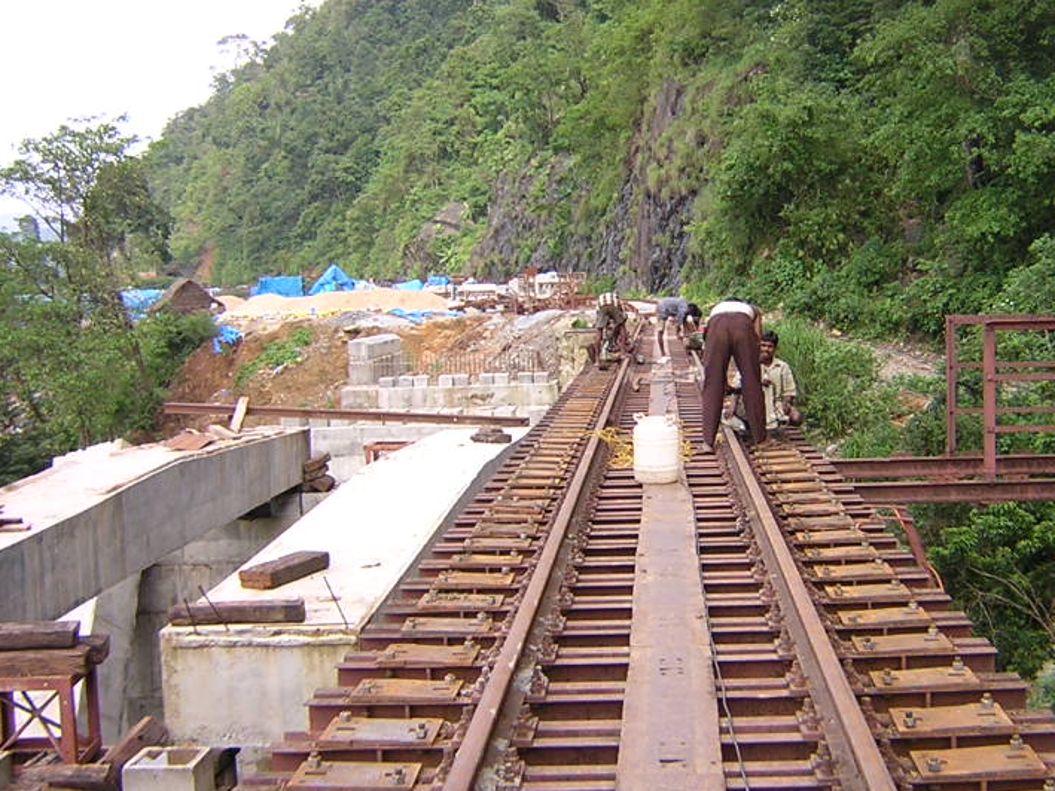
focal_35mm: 52
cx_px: 662
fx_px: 1585
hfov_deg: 36.6
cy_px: 367
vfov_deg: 28.0
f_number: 2.6
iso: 100
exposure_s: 1/306
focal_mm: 4.7
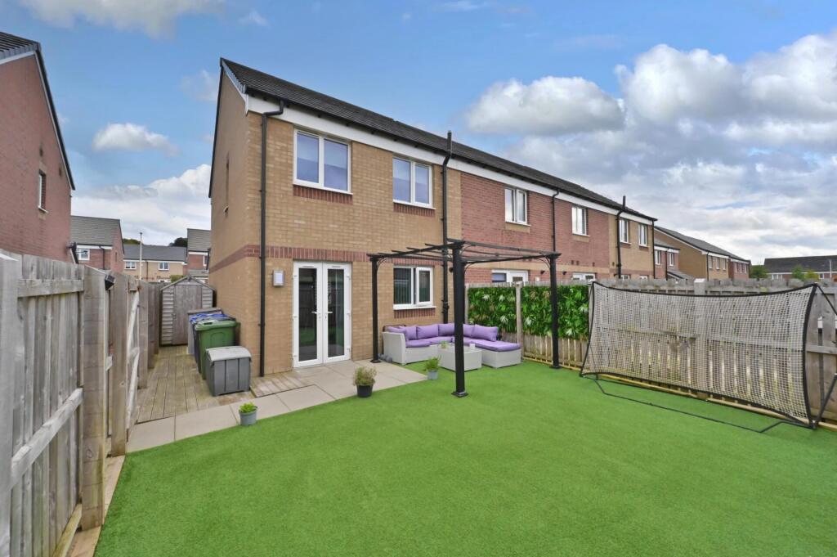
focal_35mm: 14
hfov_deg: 104.3
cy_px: 278
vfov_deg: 81.1
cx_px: 418
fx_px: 325
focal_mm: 14
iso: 2500
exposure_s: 1/640
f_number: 22
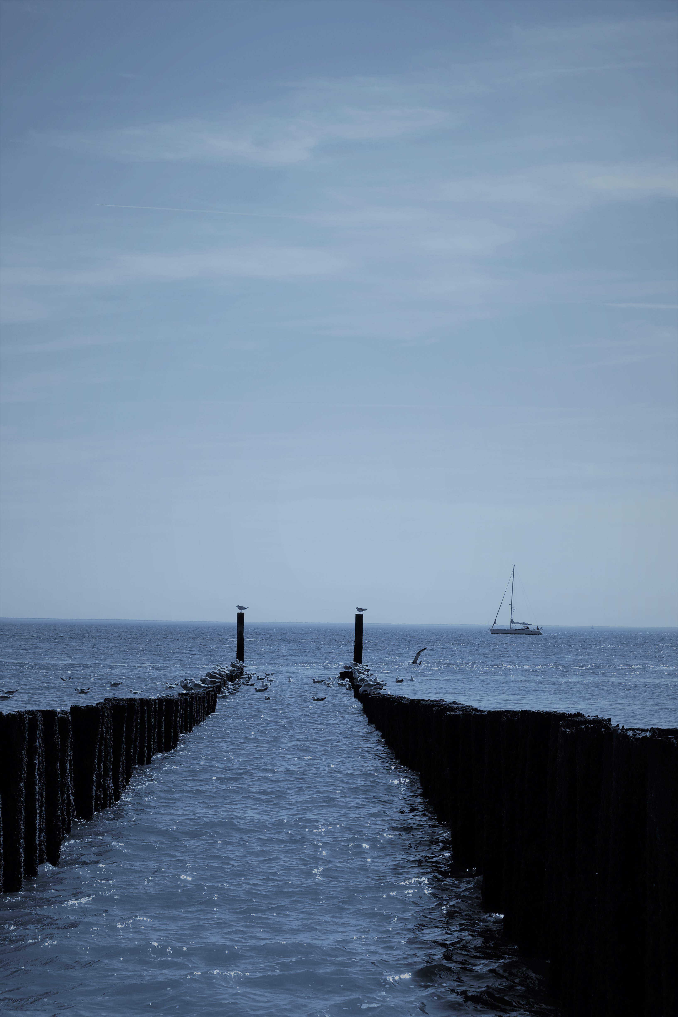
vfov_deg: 24.5
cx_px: 339
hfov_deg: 16.5
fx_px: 2345
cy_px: 508
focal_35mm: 83
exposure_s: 1/450
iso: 200
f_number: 10
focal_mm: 55
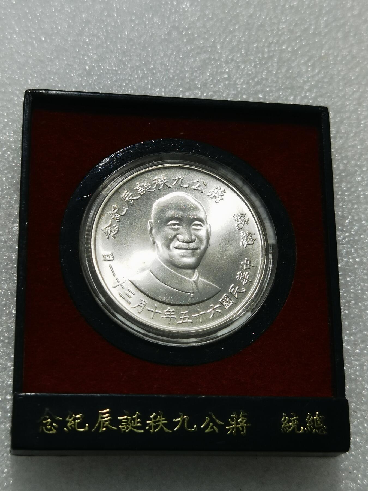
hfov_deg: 23.7
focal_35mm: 62
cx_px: 184
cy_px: 246
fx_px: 879
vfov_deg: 31.2
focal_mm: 6.67
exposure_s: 1/100
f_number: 1.9
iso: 50
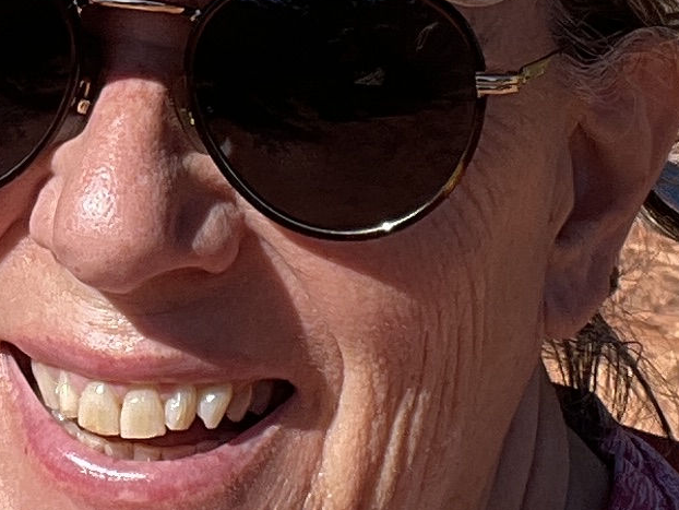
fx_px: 2924
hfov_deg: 13.1
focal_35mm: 149
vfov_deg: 9.9
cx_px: 48
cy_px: 10
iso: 25
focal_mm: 2.71
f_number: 2.2
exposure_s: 1/761
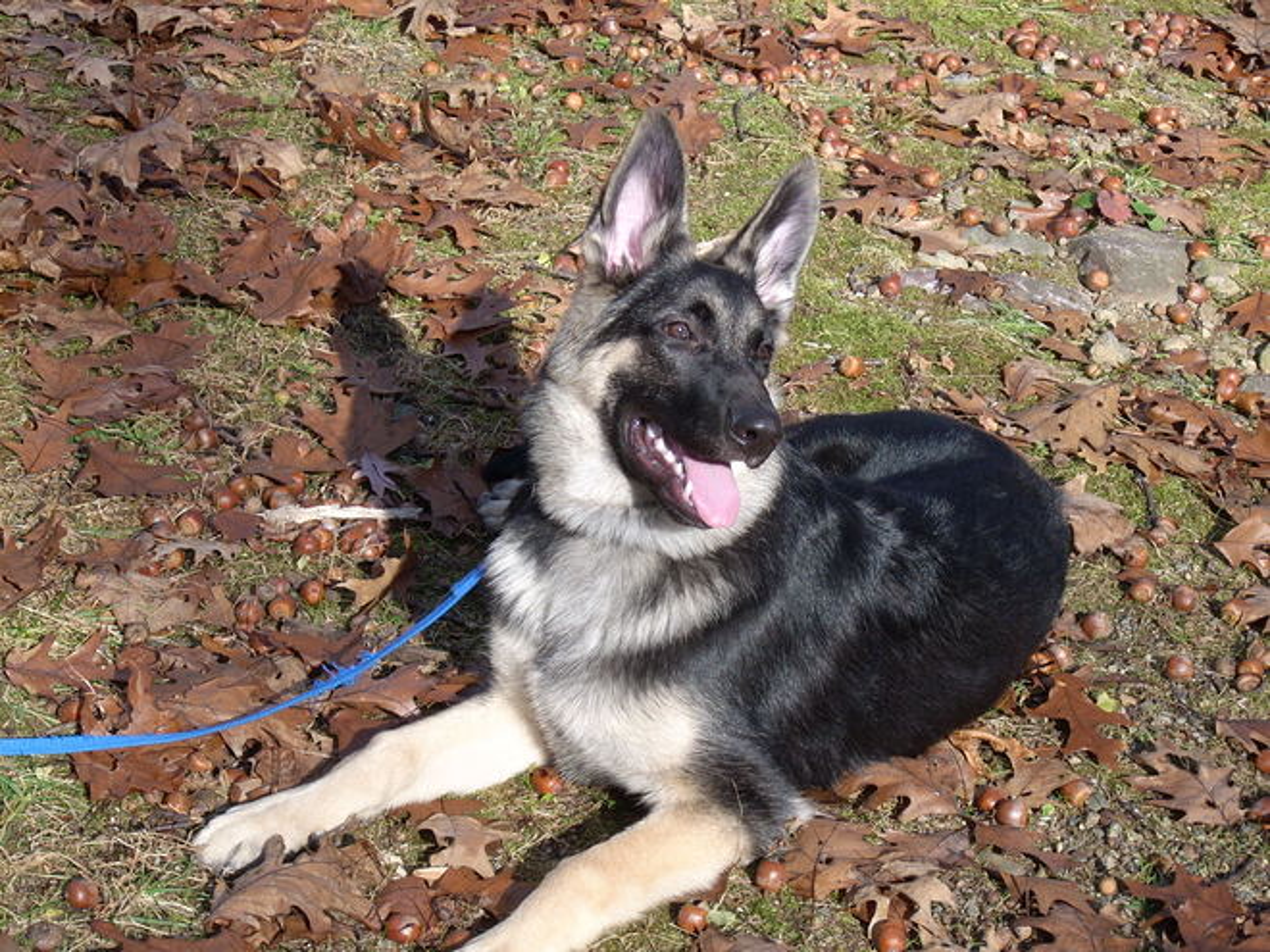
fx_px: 3412
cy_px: 476
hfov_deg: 21.1
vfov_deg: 15.9
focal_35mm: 93
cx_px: 635
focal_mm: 15.3
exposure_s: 1/210
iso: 64
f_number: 4.7
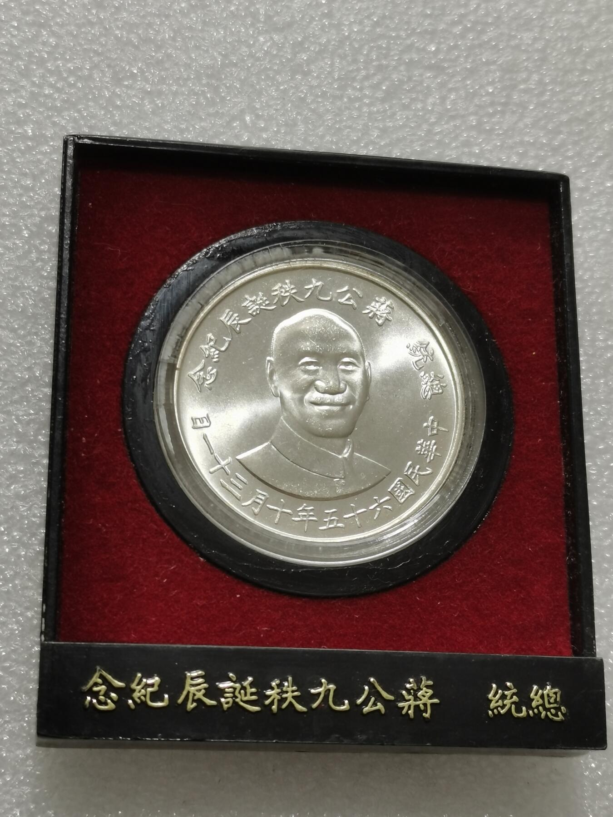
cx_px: 306
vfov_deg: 28.6
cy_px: 408
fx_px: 1606
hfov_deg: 21.6
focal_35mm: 68
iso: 50
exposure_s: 1/100
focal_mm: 5.58
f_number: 1.8
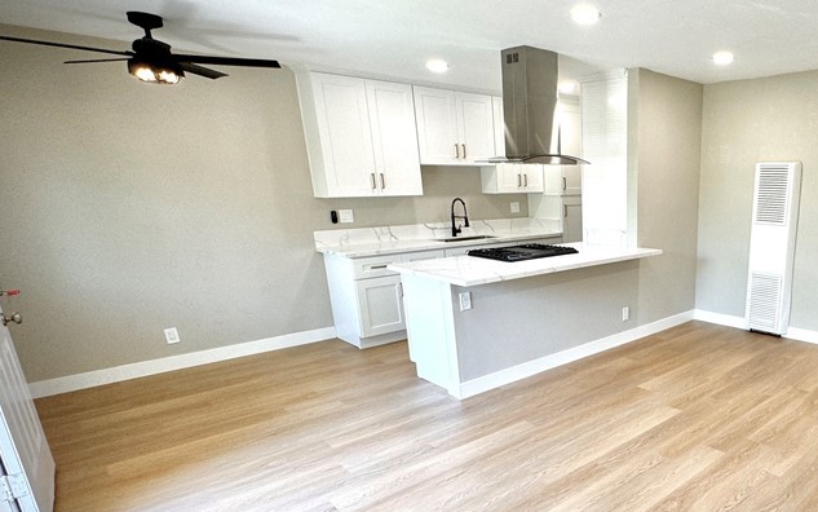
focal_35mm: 24
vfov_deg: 50.4
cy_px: 331
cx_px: 631
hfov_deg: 69.0
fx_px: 535
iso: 125
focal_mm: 2.22
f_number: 2.2
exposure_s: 1/120
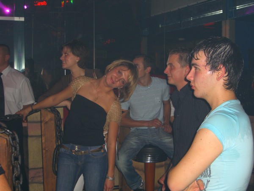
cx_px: 127
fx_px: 418
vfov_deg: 25.7
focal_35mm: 57
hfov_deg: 33.8
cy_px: 96
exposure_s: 1/60
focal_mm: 11.8
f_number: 3.6
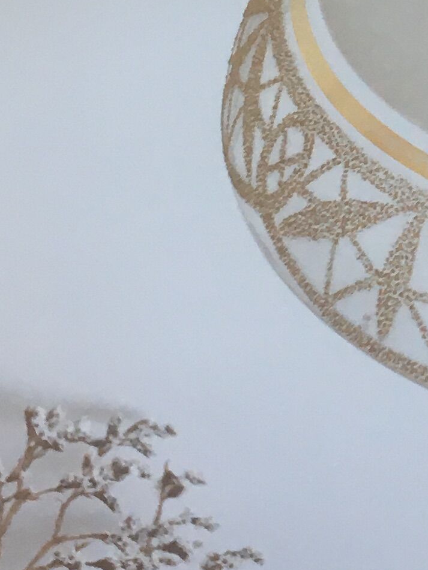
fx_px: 2028
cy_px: 156
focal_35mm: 123
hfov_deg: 11.4
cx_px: 696
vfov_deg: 16.0
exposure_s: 1/33
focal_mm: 4.15
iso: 64
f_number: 2.2
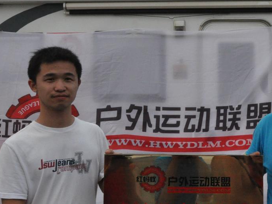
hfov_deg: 33.4
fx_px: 449
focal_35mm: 57
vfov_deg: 25.6
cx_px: 180
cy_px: 114
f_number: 13
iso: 2500
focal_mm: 17
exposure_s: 1/400
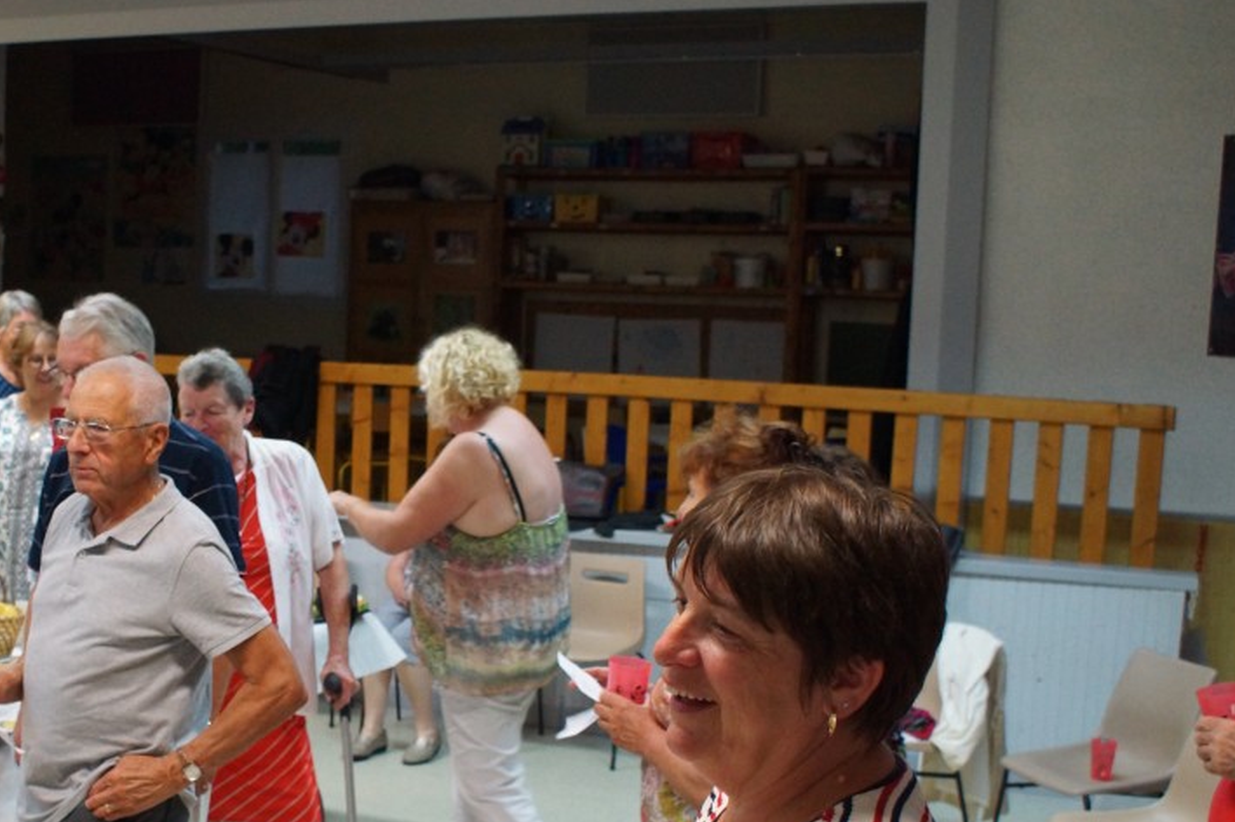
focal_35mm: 52
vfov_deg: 25.9
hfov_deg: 37.5
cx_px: 348
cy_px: 496
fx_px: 1783
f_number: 4.5
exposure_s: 1/100
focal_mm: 24
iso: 1600
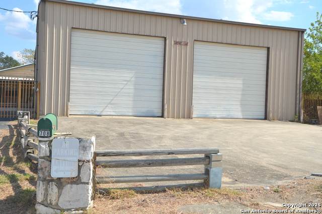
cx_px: 161
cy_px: 107
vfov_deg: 31.8
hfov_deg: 46.5
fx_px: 375
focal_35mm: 42
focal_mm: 28
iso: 100
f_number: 8
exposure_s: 1/250
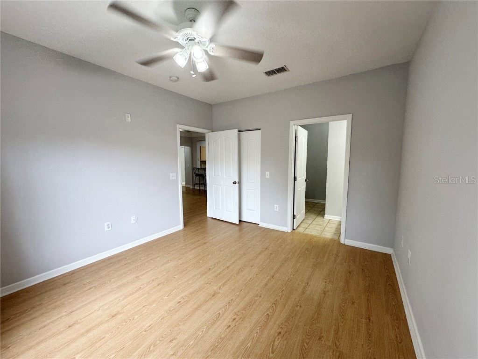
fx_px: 193
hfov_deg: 102.1
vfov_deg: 85.7
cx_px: 239
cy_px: 180
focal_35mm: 14
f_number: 2.2
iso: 160
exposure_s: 1/120
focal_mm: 2.22
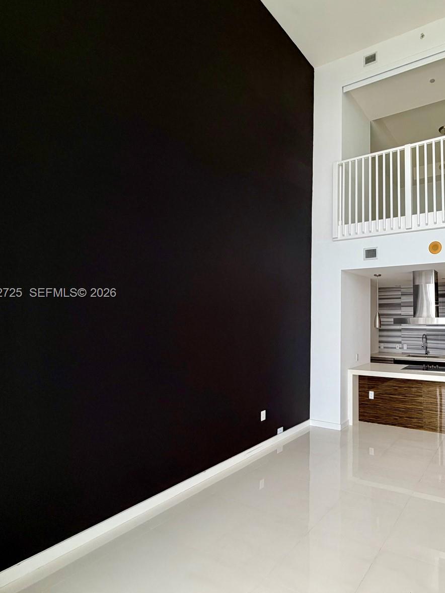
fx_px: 326
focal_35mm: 19
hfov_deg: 62.3
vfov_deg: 84.7
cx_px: 362
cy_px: 294
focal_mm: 2.22
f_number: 2.2
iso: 64
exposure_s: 1/120
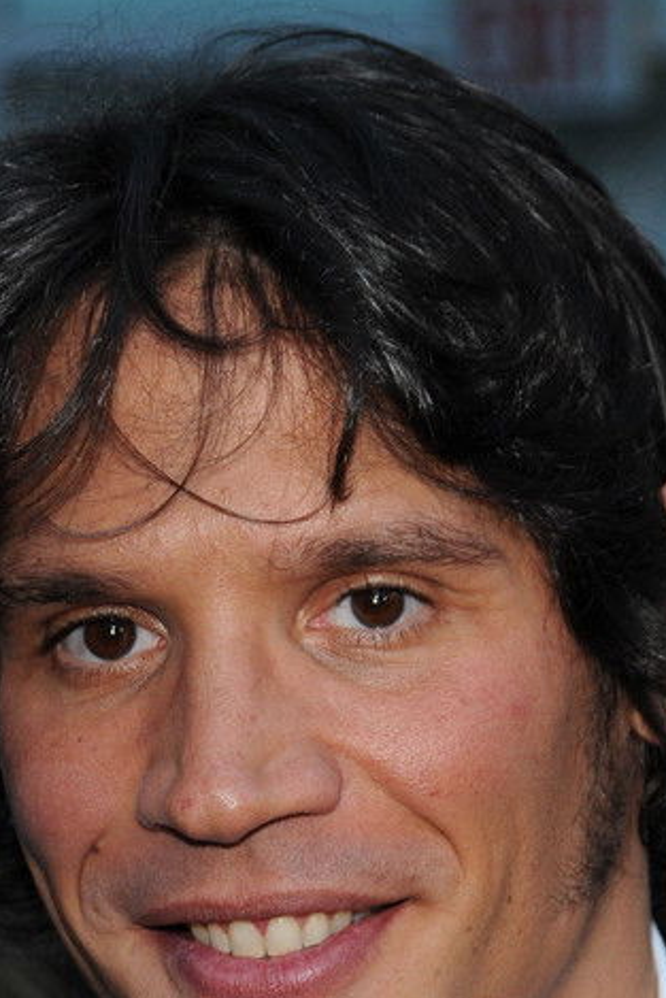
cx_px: 289
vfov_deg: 9.0
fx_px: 6316
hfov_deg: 6.0
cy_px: 758
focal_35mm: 228
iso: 500
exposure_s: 1/250
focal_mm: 95
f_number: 6.3
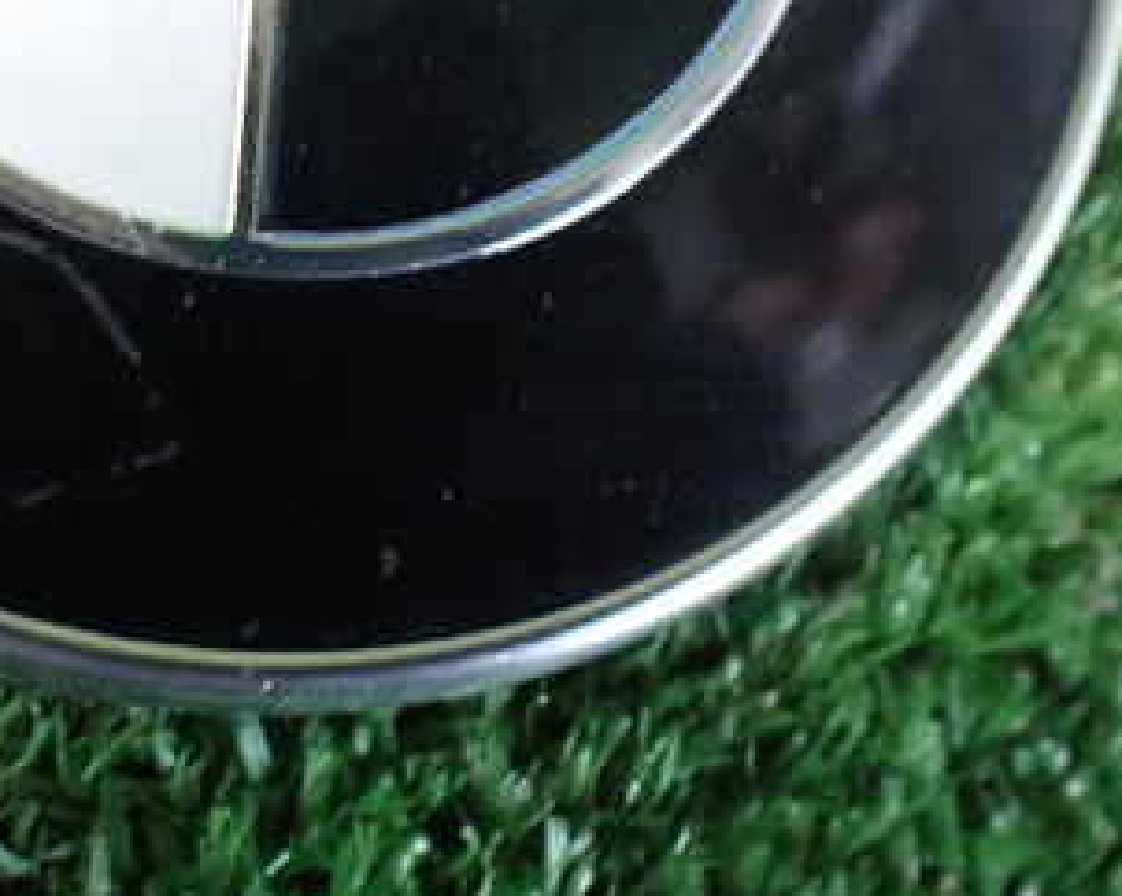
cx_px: 96
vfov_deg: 26.1
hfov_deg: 30.9
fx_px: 1925
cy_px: 326
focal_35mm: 58
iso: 1250
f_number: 2.3
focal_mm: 5.4
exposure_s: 1/30
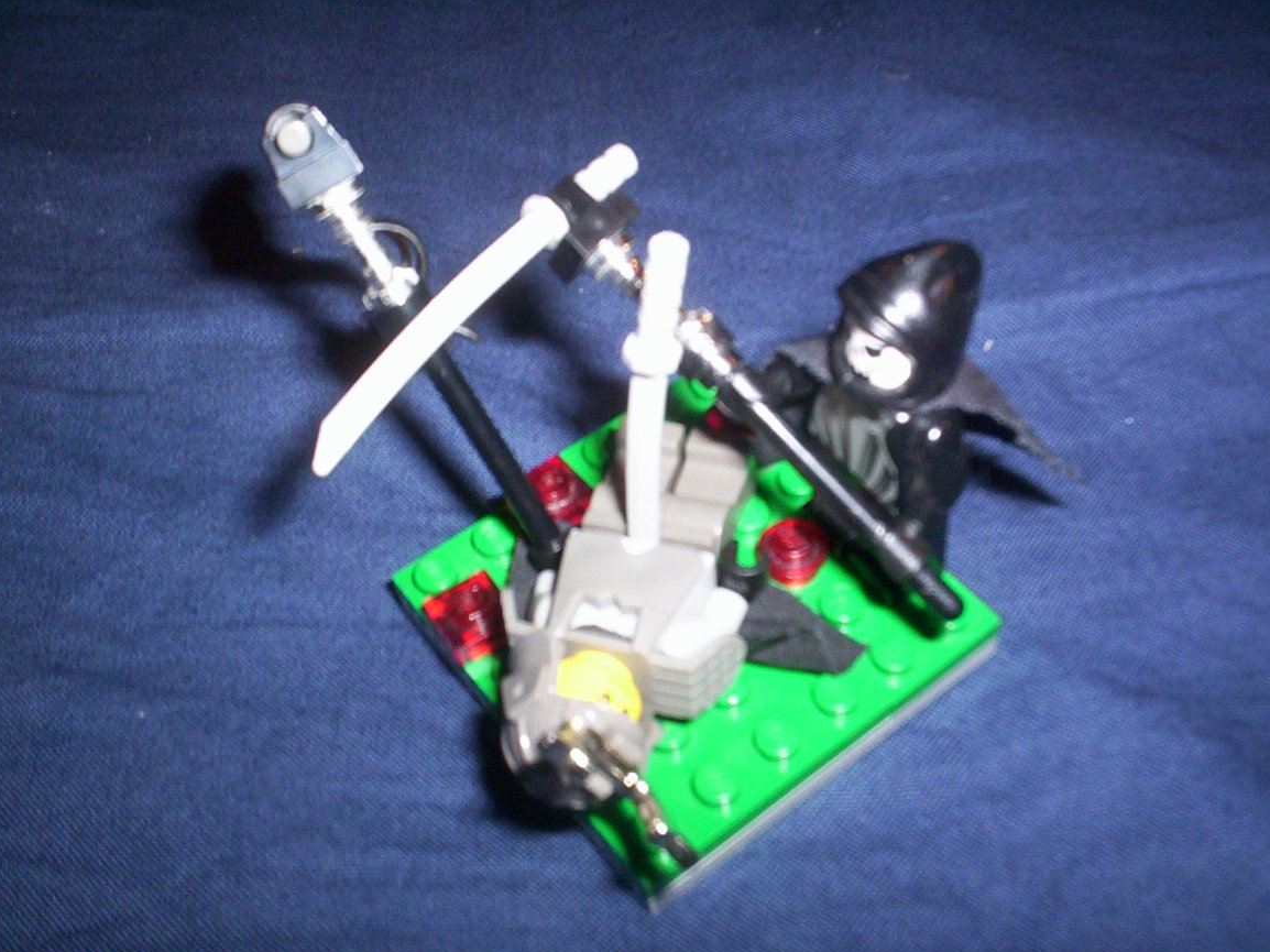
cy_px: 469
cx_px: 645
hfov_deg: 47.9
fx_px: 1431
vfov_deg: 36.8
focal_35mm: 39
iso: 140
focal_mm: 4.99
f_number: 4.5
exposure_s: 1/60
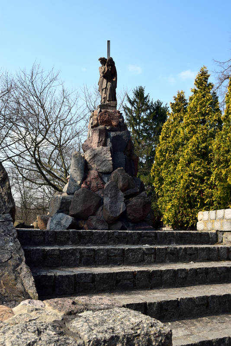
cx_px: 116
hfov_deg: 40.0
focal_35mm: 33
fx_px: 317
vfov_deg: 57.2
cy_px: 173
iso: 400
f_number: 10
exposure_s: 1/320
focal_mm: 22
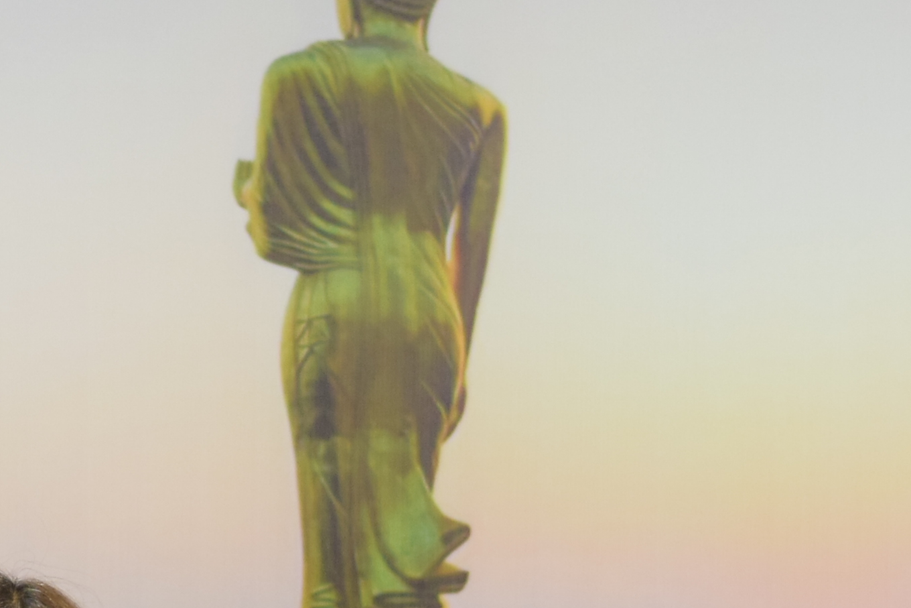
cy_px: 732
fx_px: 6276
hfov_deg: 8.3
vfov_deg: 5.5
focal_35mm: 248
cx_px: 7
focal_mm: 50
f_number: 2.5
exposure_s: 1/200
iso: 800
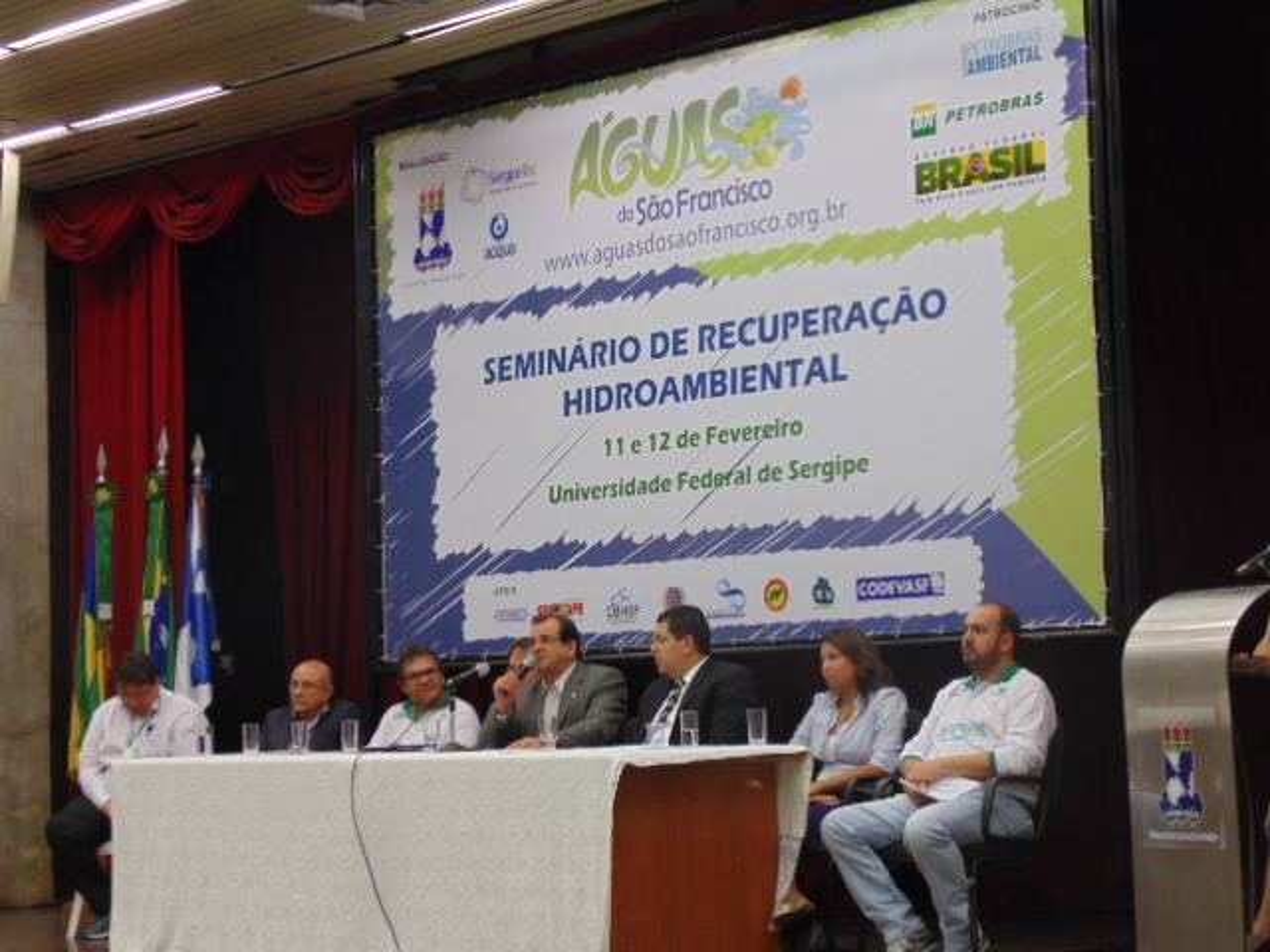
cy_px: 476
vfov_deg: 18.2
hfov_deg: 24.1
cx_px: 635
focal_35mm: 81
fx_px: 2972
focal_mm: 14.6
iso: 250
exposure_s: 1/30
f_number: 4.2
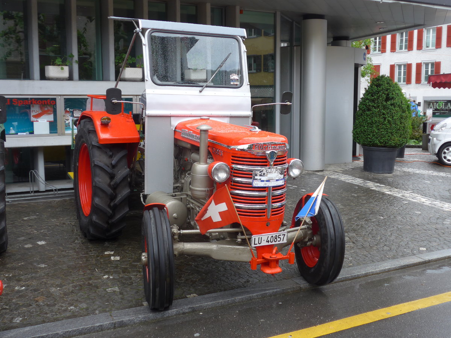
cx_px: 226
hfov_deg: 45.8
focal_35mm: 41
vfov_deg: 35.1
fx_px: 534
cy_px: 169
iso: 80
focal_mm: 8.4
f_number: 2.8
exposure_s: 1/320
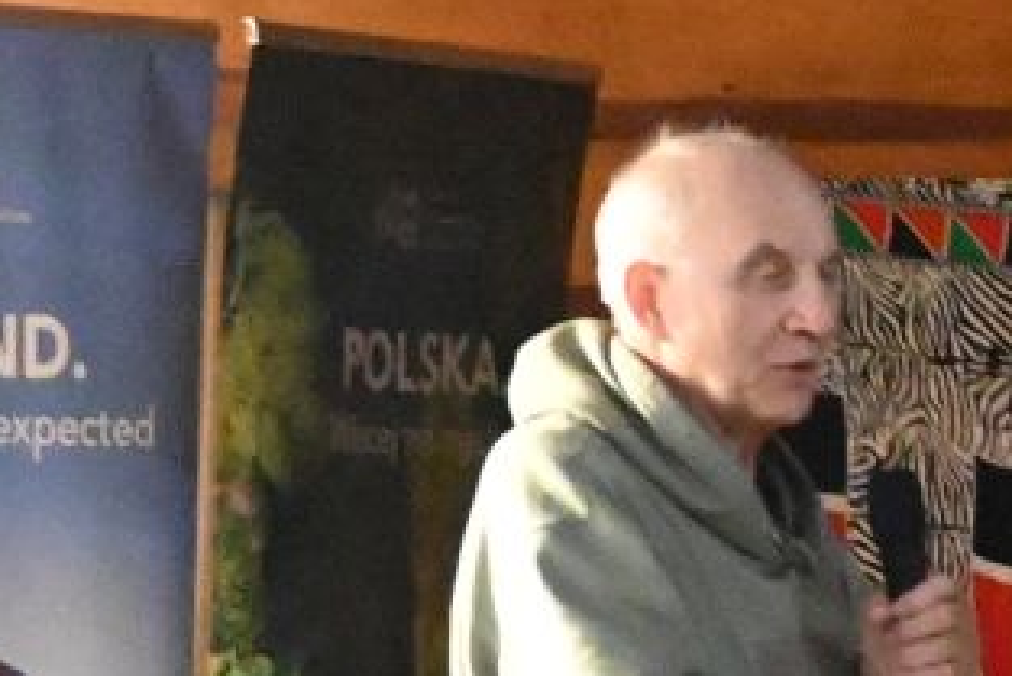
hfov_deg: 6.5
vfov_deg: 4.6
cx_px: 2389
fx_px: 8493
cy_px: 631
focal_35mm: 302
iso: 11400
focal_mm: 28
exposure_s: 1/60
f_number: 2.8
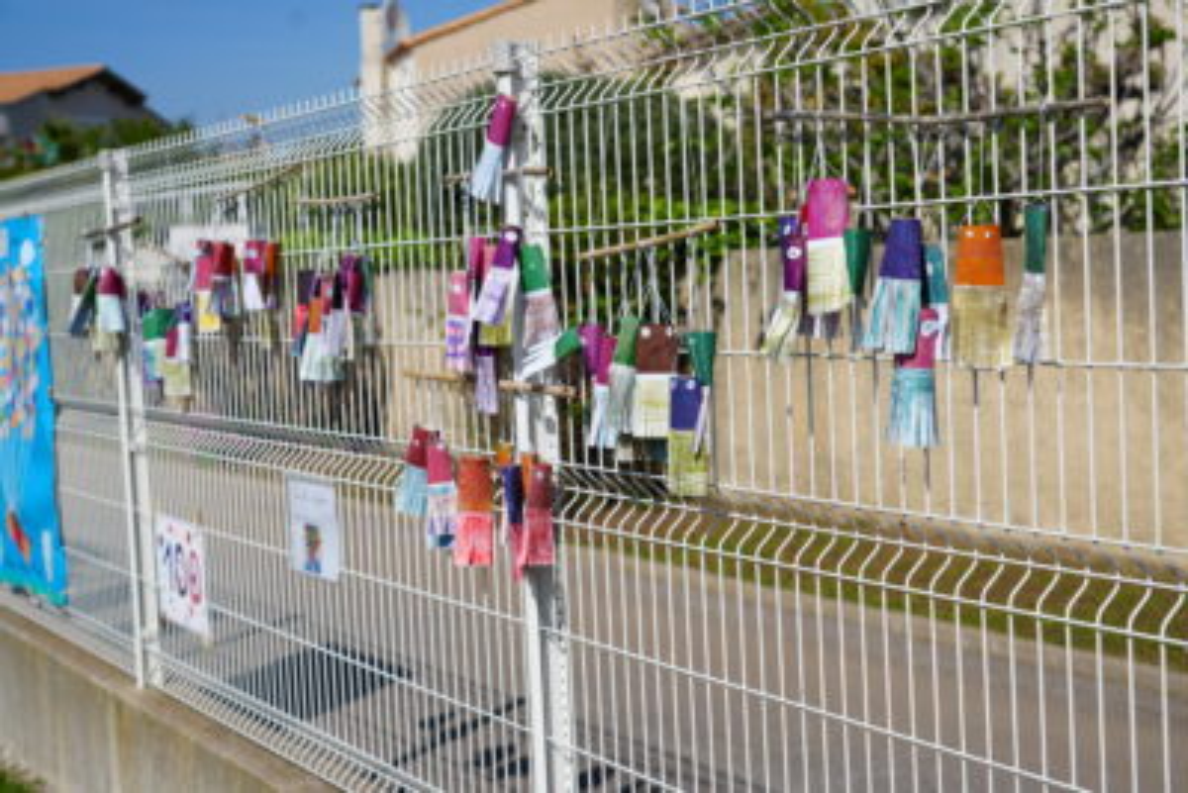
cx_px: 594
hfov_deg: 35.6
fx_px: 1849
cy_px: 396
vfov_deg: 24.2
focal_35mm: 56
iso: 100
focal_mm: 56
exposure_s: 1/1250
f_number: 5
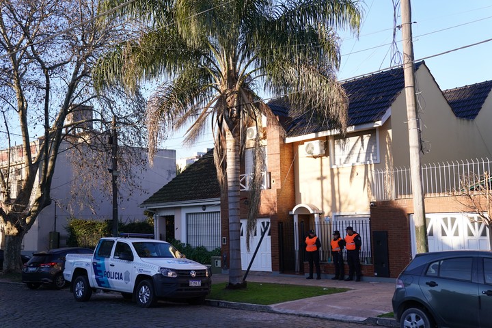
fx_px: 615
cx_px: 246
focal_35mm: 45
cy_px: 164
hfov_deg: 43.6
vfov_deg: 29.9
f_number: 2.8
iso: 320
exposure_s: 1/1250
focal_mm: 45
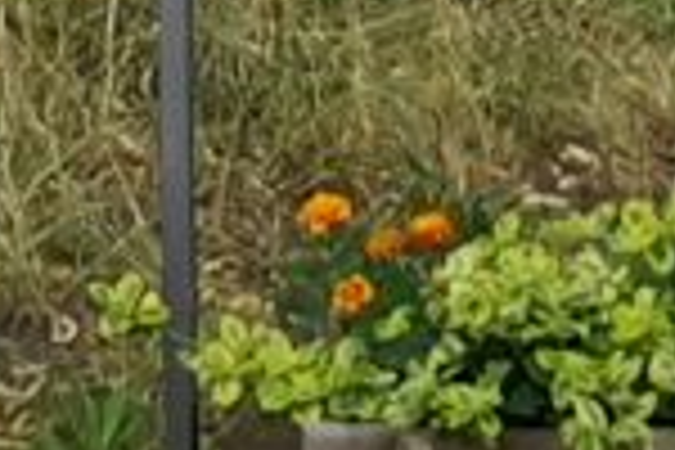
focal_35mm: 407
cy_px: -1138
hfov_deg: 4.8
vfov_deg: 3.3
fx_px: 7631
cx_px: -1400
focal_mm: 4.75
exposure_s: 1/466
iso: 50
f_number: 1.8
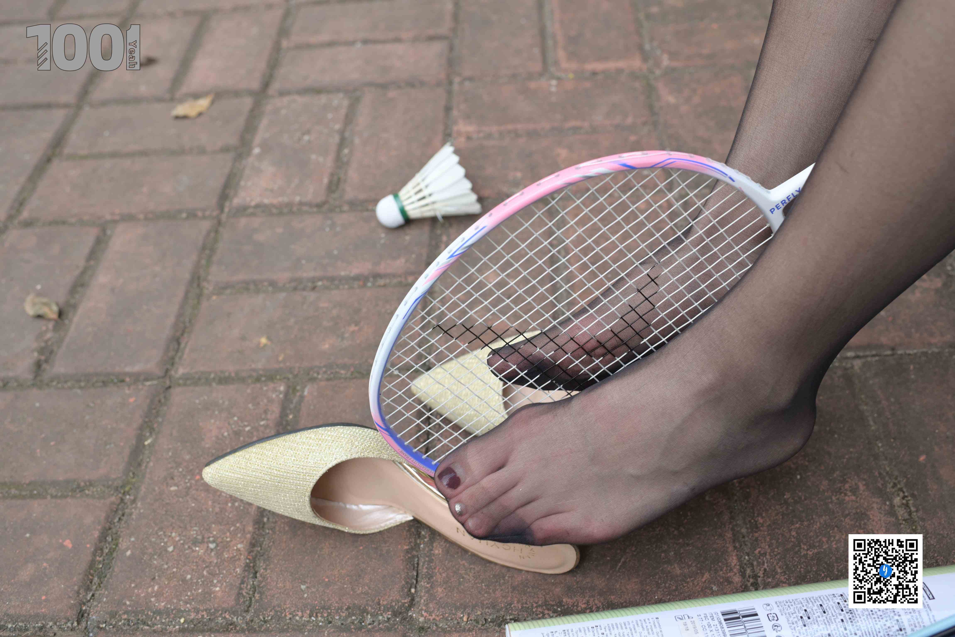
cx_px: 478
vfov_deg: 37.9
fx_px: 928
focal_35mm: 35
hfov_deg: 54.4
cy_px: 318
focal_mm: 35
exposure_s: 1/320
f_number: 5.6
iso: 200
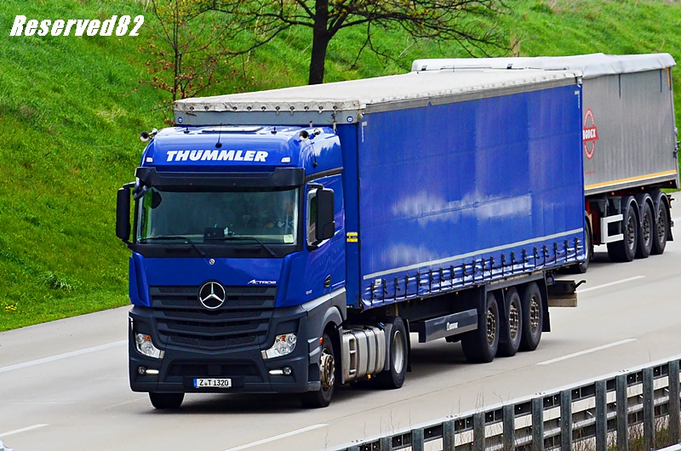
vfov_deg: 4.3
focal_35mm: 315
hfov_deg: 6.6
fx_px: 5947
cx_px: 340
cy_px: 226
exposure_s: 1/1000
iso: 800
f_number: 10
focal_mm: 210
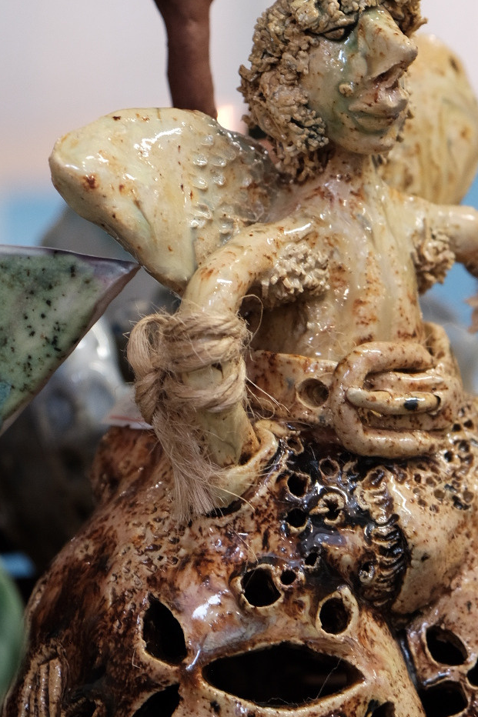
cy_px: 232
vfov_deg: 11.3
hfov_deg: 7.6
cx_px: 350
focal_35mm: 181
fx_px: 3606
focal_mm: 63
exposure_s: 1/30
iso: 800
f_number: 4
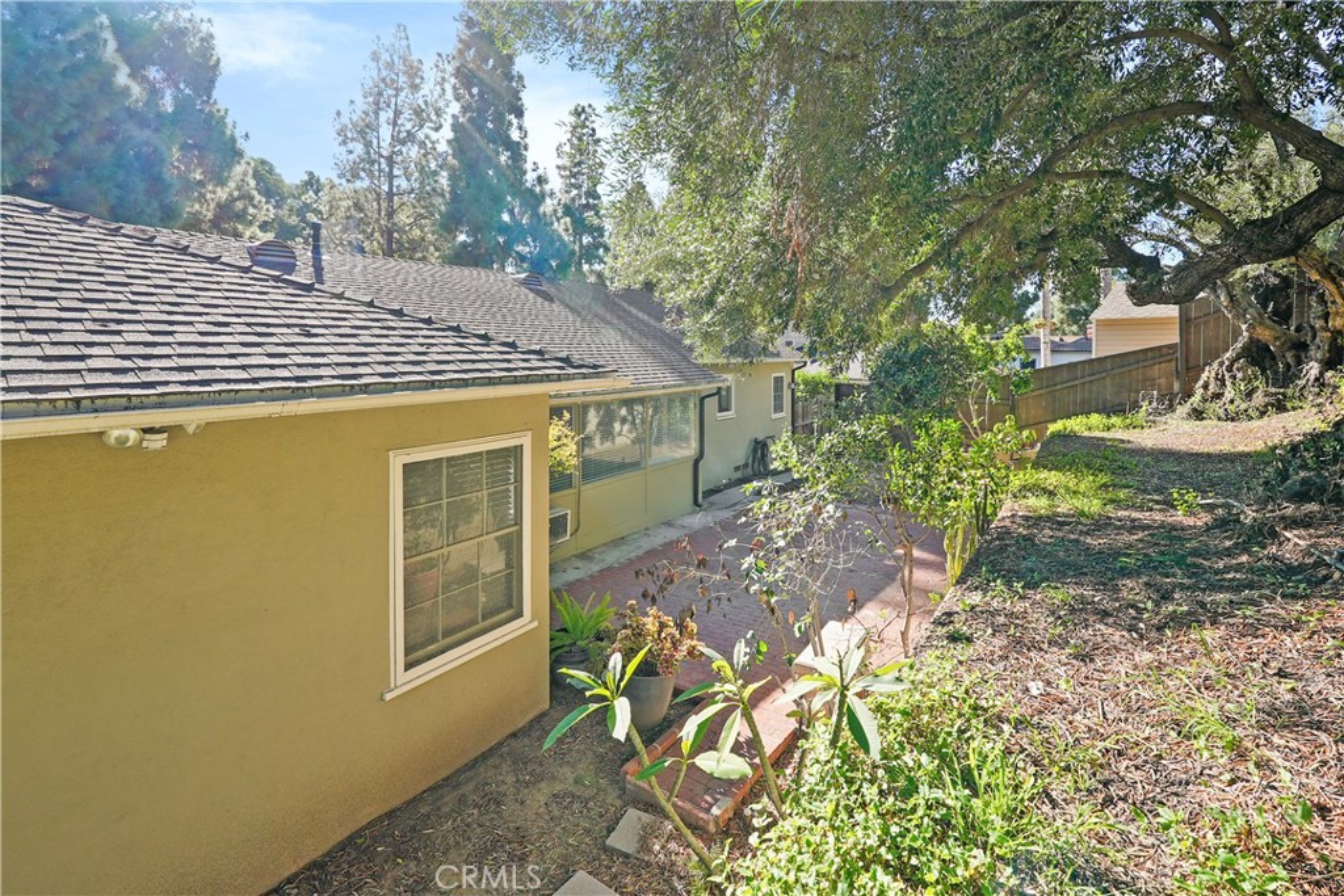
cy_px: 448
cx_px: 672
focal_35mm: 16
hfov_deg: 96.7
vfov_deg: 73.8
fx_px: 597
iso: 100
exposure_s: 1/125
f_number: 7.1
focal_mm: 16
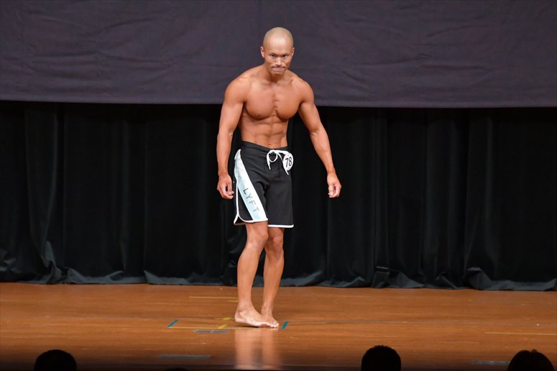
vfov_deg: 4.8
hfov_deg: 7.2
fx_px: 4407
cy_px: 186
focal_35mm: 285
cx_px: 278
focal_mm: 190
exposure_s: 1/400
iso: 5000
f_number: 5.6
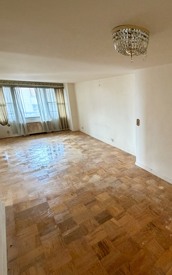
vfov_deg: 85.1
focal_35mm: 20
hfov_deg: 53.7
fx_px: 150
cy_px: 137
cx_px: 148
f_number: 2.2
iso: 400
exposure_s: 1/60
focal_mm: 2.22
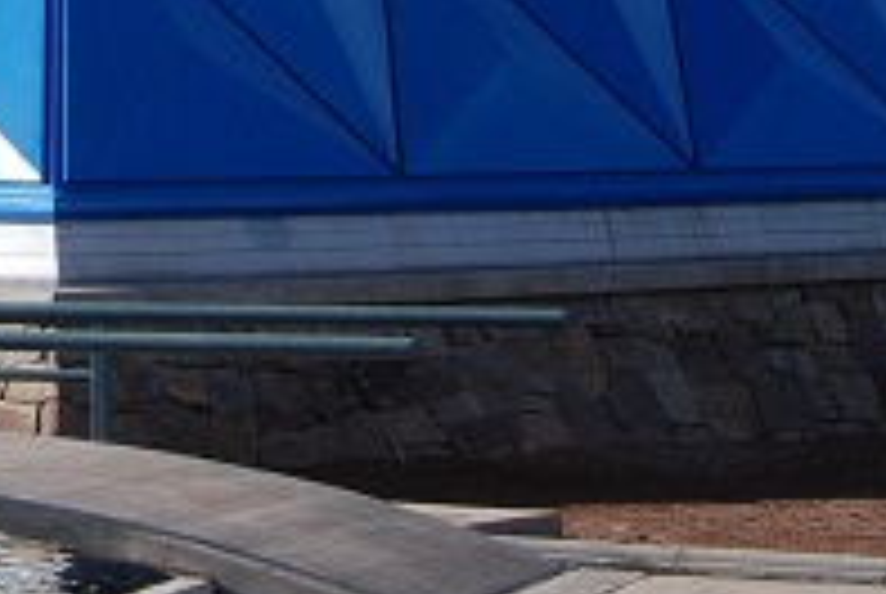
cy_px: -490
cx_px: -549
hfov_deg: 11.5
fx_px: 4177
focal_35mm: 169
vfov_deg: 7.9
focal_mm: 23
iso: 250
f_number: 10
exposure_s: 1/400
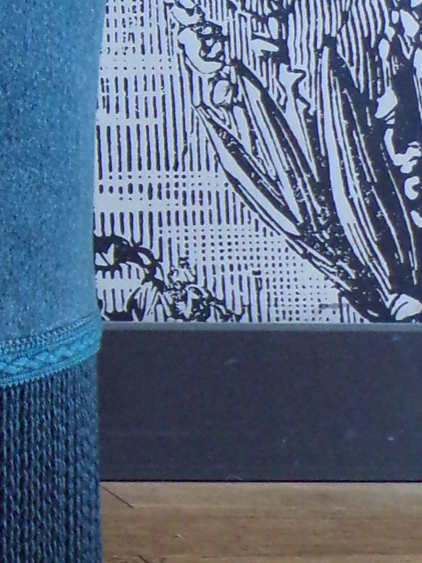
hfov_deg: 13.1
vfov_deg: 19.4
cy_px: 114
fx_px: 1626
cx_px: -385
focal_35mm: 100
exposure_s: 1/12
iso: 400
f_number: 3
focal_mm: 4.3
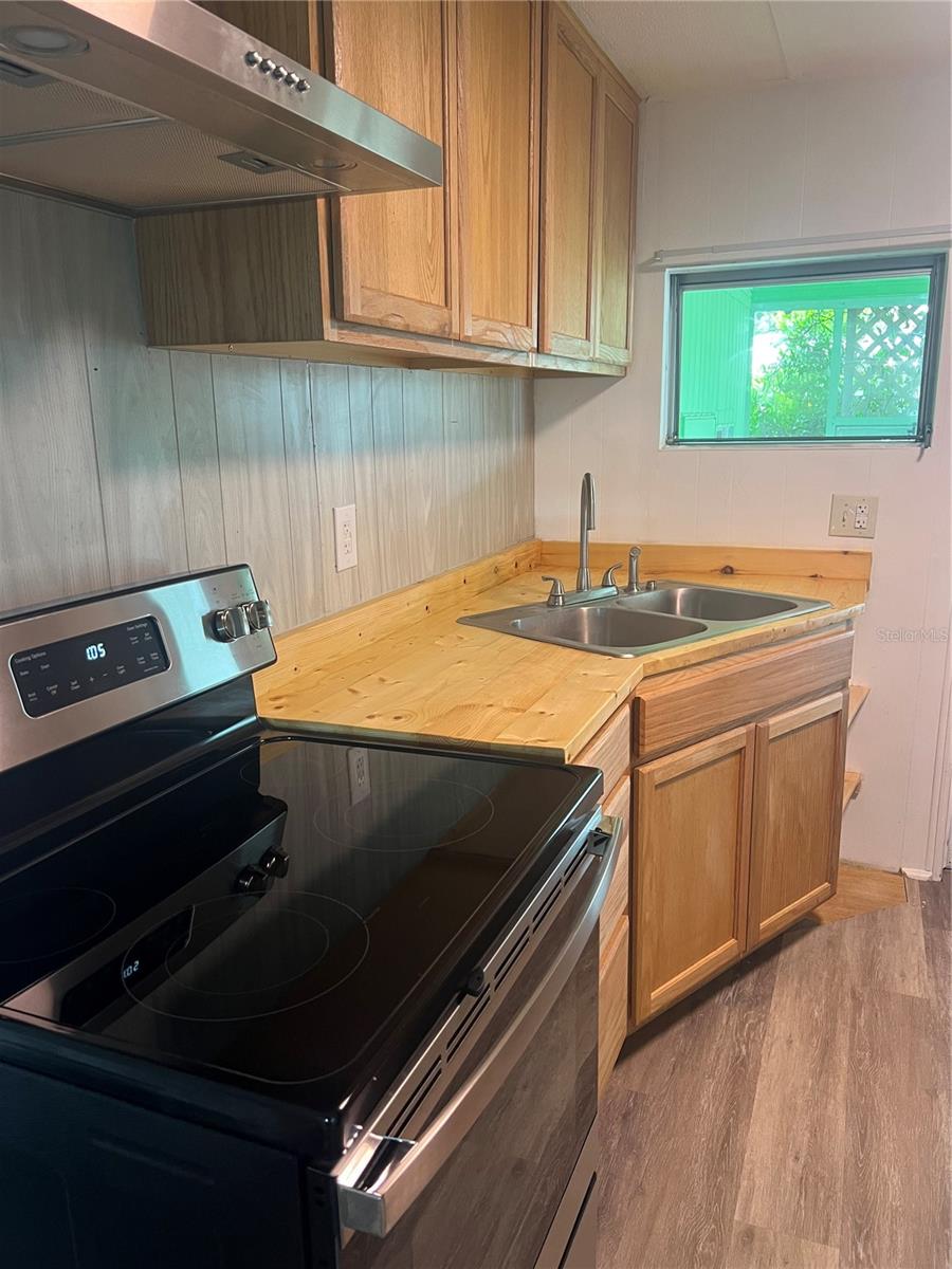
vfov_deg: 67.3
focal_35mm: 26
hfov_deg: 53.1
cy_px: 634
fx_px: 953
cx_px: 476
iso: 160
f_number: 1.5
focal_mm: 5.7
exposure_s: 1/60
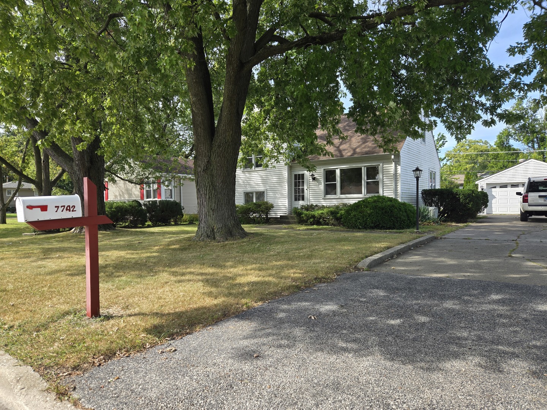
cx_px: 274
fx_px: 363
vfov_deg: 58.9
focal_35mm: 23
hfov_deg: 73.9
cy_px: 205
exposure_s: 1/648
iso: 25
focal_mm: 5.4
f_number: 1.8
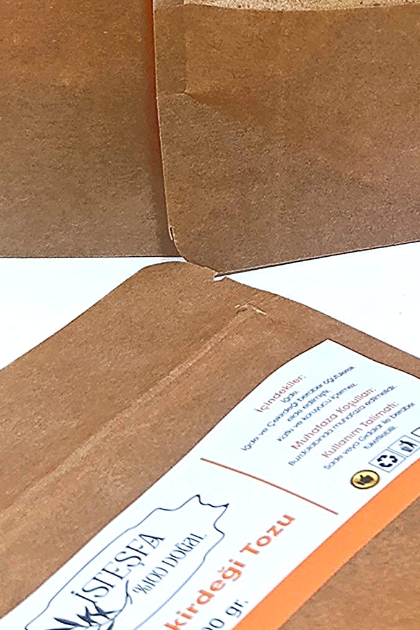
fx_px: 1679
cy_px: 2
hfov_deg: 14.0
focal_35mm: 96
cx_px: 451
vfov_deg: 20.6
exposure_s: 1/101
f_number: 1.6
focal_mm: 6.14
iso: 640
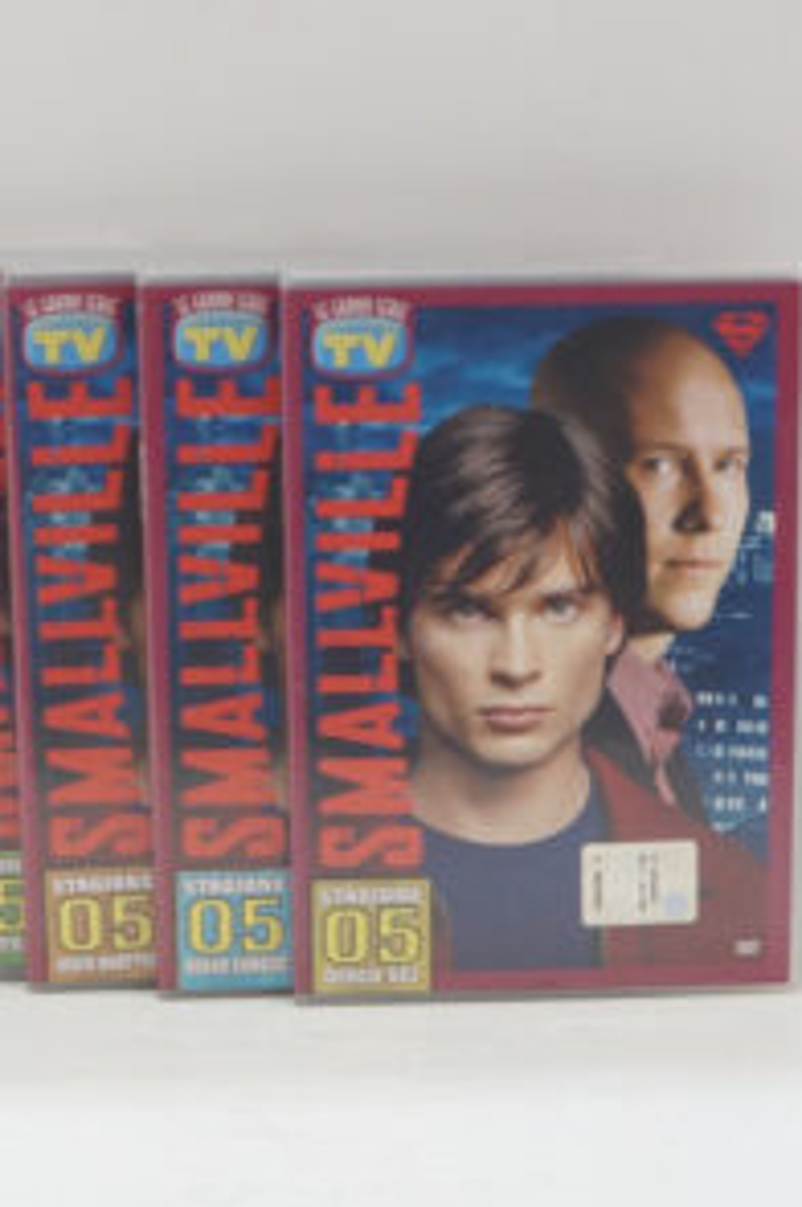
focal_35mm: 53
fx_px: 1767
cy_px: 628
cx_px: 221
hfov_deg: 25.3
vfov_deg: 37.7
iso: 800
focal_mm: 23
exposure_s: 1/60
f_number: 4.5
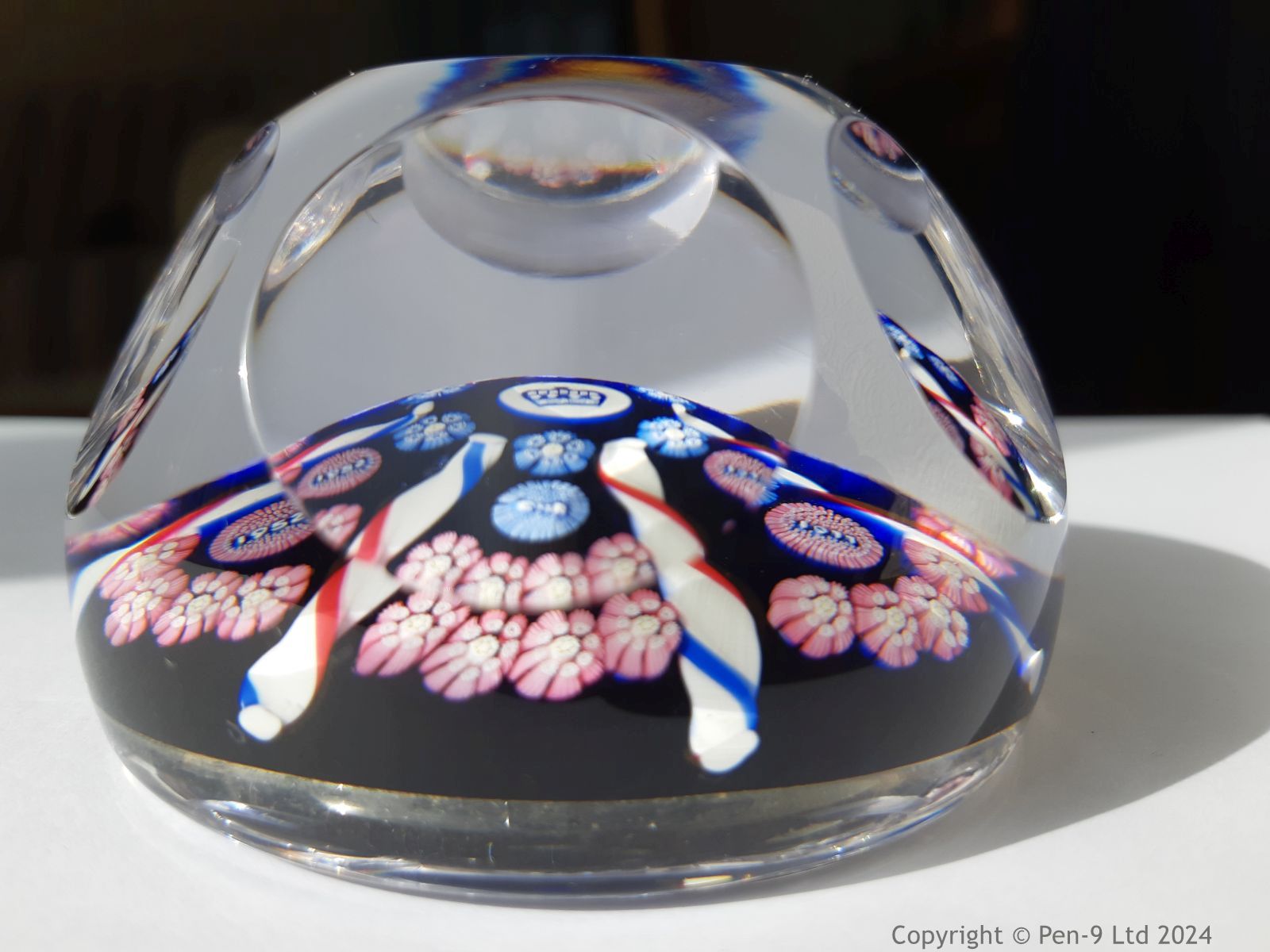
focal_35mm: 26
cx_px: 635
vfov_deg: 53.1
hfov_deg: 67.3
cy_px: 476
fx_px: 954
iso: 40
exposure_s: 1/1493
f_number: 1.7
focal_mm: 3.93
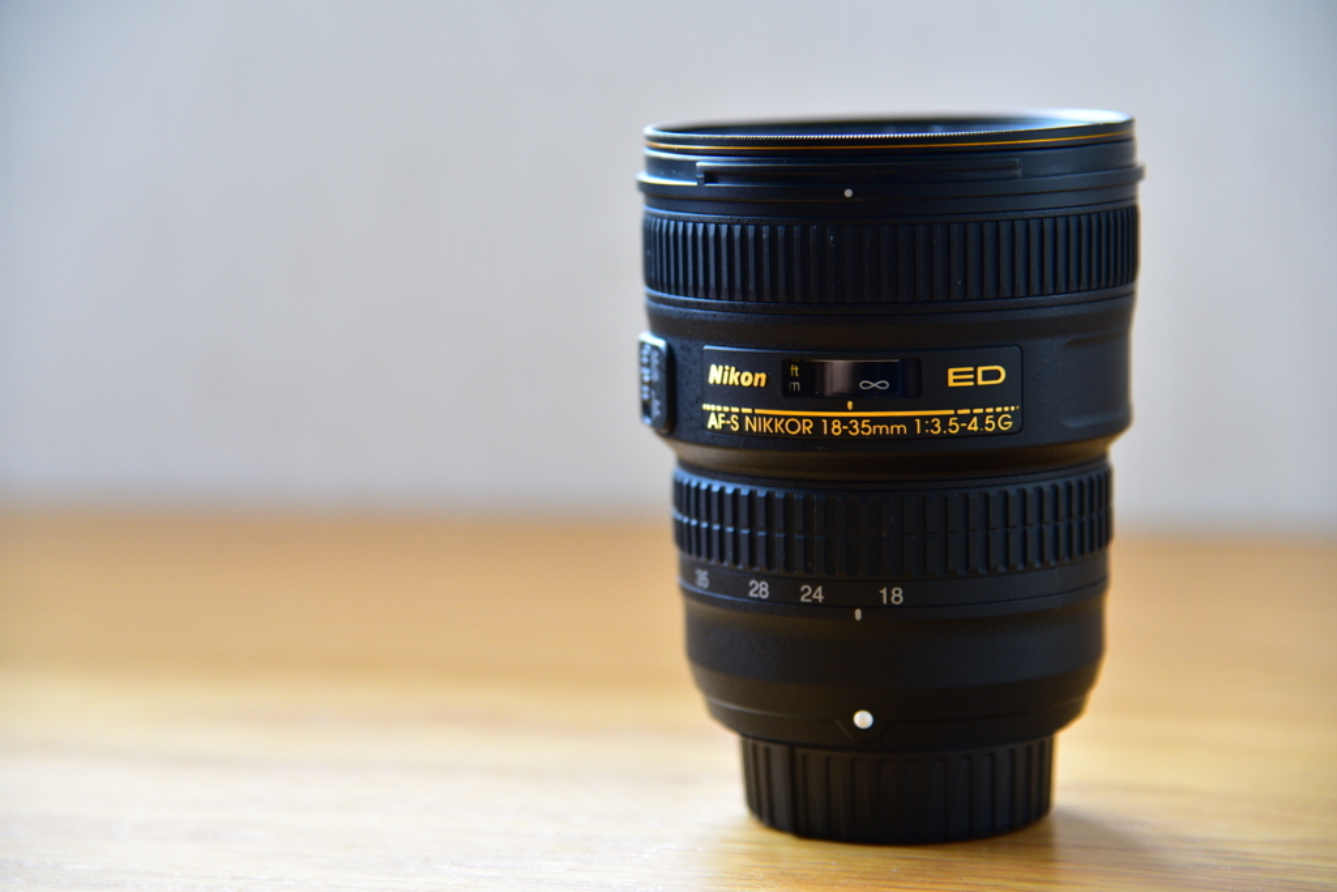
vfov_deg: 11.4
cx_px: 668
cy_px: 446
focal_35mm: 120
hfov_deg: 17.1
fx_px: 4457
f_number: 4.5
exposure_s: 1/60
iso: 1000
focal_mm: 120
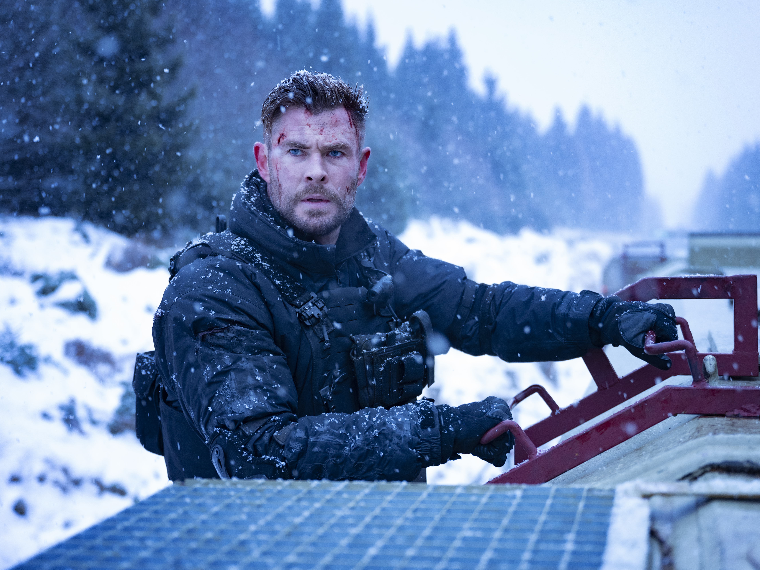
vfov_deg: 29.7
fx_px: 1076
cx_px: 411
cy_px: 285
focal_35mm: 49
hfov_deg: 38.9
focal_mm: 45
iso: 1250
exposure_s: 1/160
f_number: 2.8
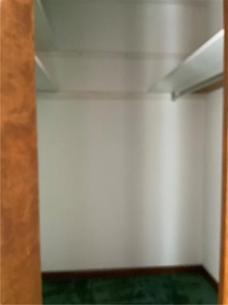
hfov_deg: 48.2
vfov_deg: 61.7
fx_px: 255
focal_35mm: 29
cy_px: 152
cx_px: 114
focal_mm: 3
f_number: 1.8
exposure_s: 1/30
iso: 400
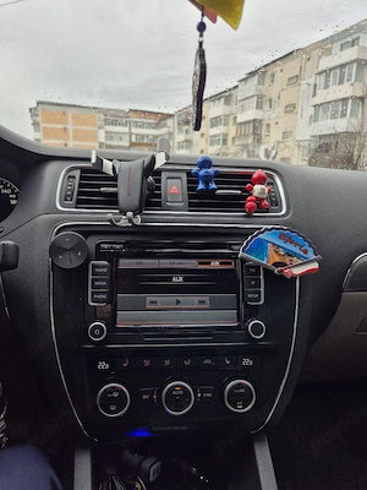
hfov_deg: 58.9
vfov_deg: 73.9
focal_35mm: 23
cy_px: 245
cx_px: 184
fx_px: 325
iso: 25
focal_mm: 5.4
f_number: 1.8
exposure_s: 1/270
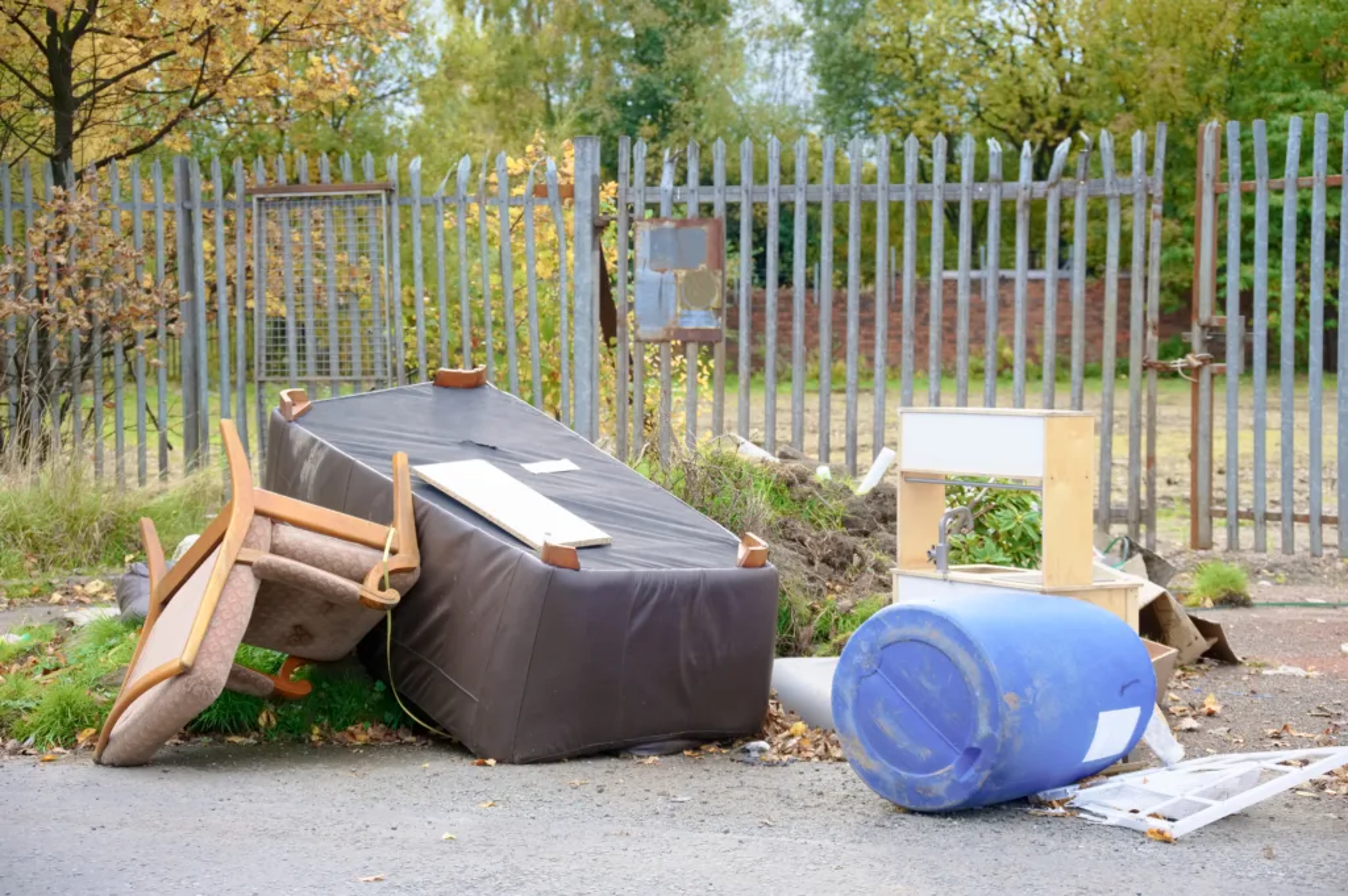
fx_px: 2694
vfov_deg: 18.9
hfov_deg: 28.1
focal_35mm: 72
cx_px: 674
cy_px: 448
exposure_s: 1/80
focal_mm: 72
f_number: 6
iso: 100
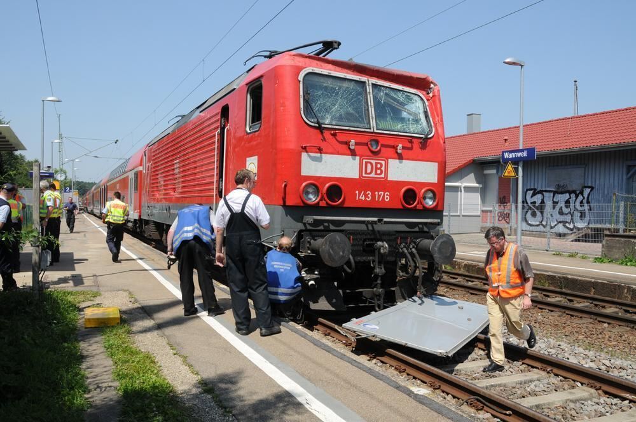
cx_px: 318
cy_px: 211
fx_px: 529
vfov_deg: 43.5
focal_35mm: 30
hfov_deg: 62.0
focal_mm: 20
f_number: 11
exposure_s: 1/500
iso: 500
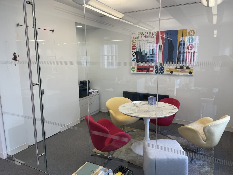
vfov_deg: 54.9
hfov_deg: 69.4
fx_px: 168
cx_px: 116
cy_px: 88
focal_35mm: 25
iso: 80
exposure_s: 1/120
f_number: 1.6
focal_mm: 5.1
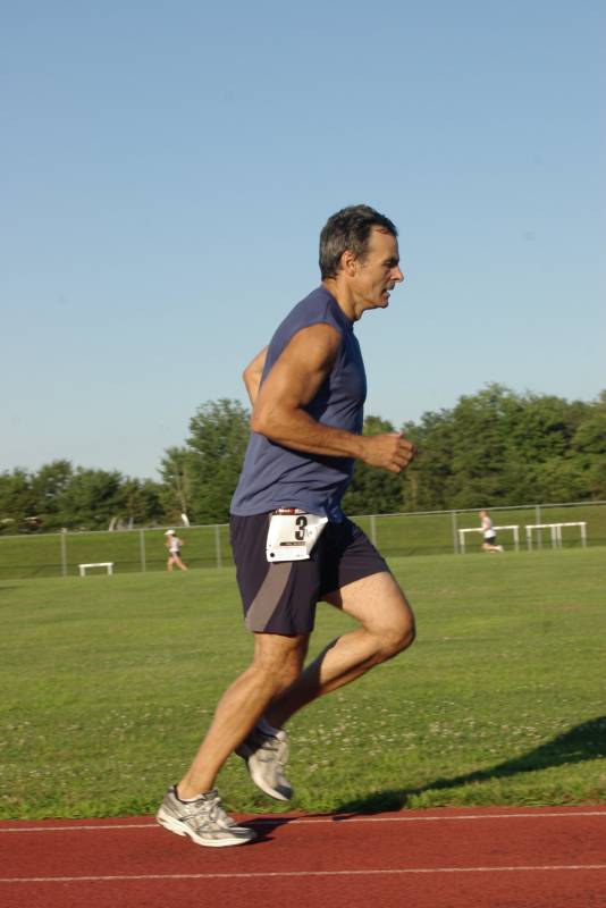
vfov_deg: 22.6
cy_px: 454
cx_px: 303
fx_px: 2270
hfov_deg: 15.2
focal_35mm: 90
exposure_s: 1/350
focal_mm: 60
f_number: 9.5
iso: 200
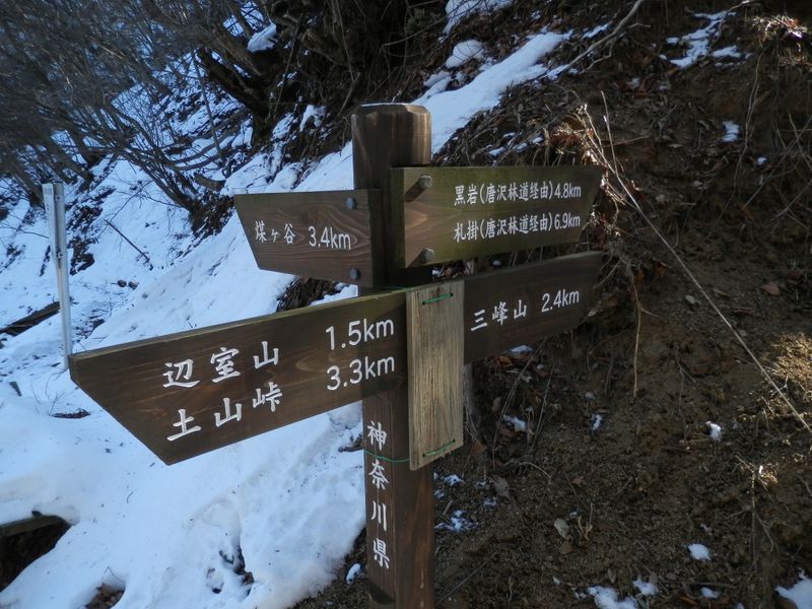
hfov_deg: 69.4
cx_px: 406
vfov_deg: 54.9
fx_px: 586
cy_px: 304
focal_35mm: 25
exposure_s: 1/200
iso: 80
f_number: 3
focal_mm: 4.5
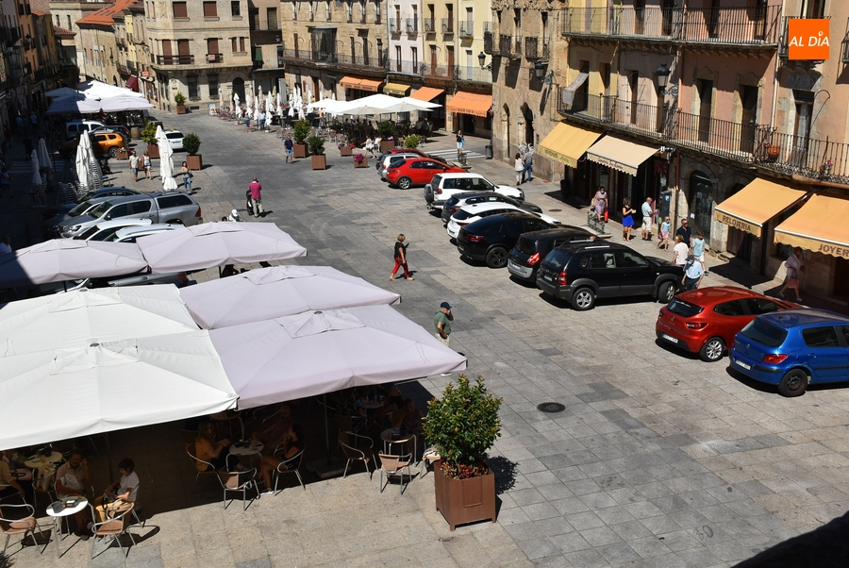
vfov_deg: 33.1
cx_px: 424
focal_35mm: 40
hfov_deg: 47.9
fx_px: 956
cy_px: 284
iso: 200
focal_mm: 27
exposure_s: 1/500
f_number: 11
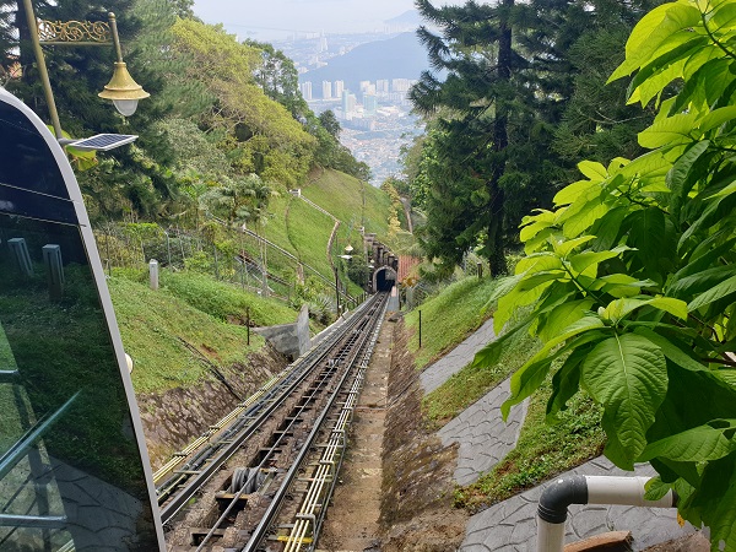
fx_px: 553
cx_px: 368
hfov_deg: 67.3
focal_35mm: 26
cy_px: 276
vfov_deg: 53.1
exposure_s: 1/167
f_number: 2.4
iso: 50
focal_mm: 4.3
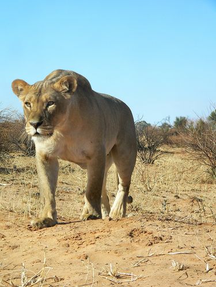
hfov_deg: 11.1
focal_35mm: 133
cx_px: 108
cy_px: 144
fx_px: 1107
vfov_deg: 14.8
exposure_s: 1/500
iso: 80
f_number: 4
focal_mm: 22.2
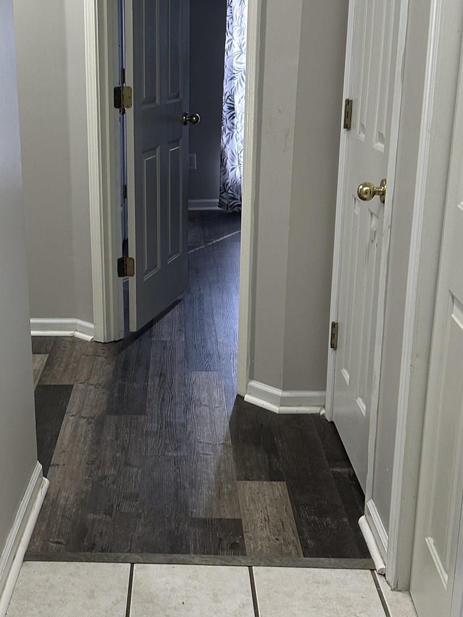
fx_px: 927
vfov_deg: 36.8
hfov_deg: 27.7
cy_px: 305
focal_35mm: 52
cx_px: 115
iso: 160
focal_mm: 6.86
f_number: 1.78
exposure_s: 1/60
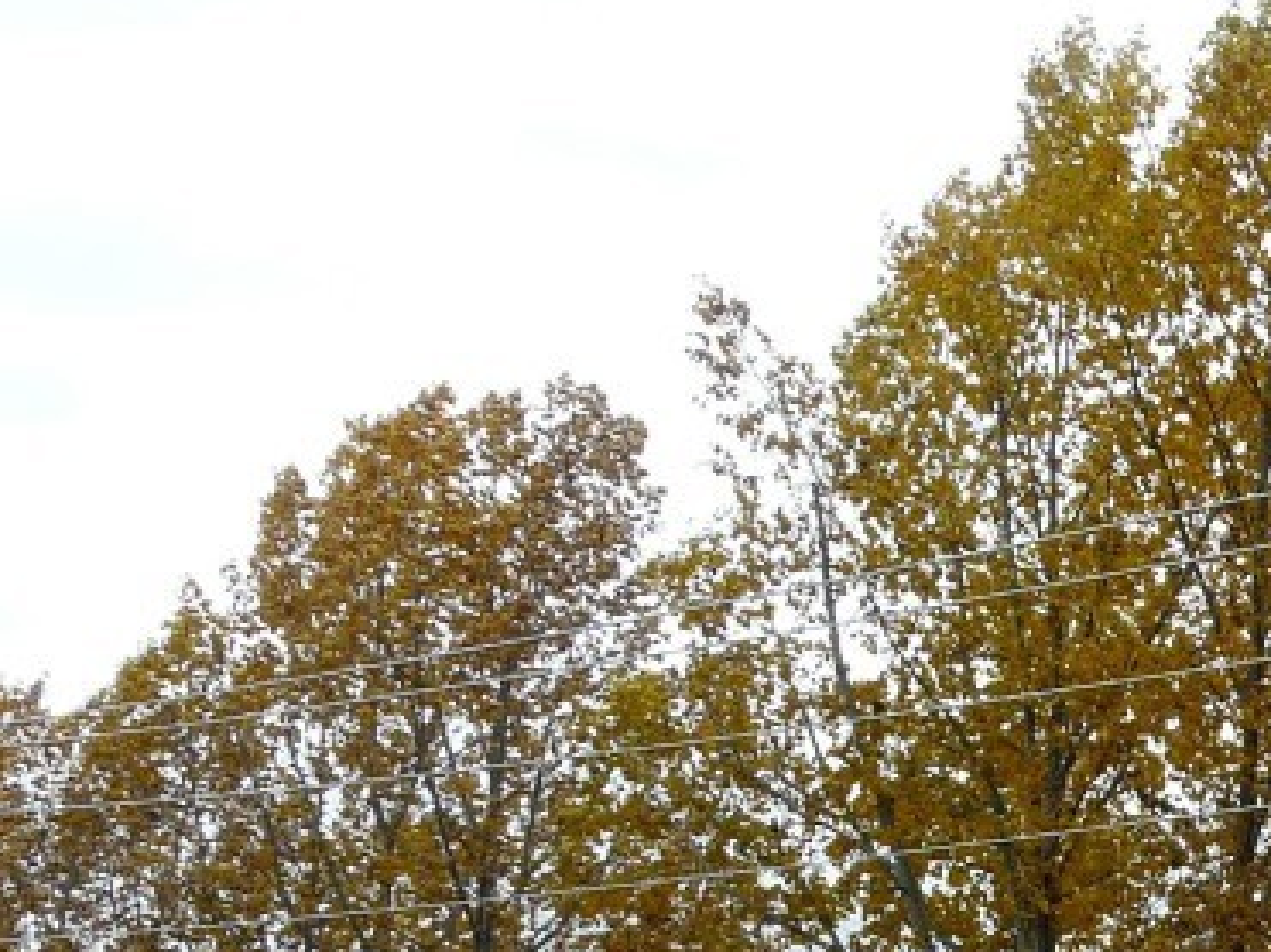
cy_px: 1065
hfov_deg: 21.9
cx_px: 1672
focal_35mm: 80
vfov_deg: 17.7
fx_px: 2936
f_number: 5.6
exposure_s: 1/250
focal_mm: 4.7
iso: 100
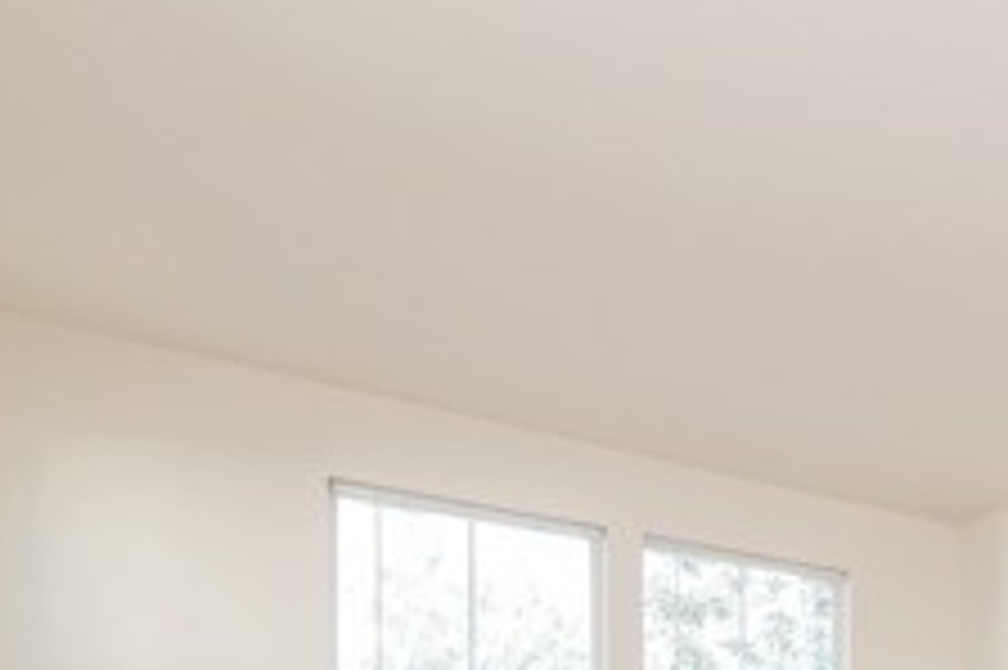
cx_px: 1170
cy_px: 868
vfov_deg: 27.8
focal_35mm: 40
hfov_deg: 38.0
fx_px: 1119
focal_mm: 14
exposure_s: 1/60
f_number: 4
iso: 200
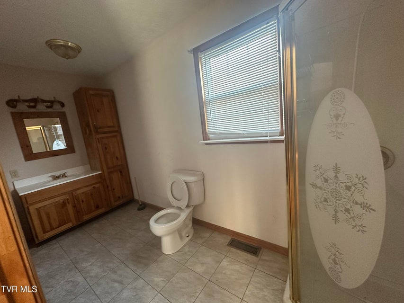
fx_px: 163
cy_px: 152
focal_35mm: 14
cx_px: 202
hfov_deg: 102.1
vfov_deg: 85.7
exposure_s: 1/92
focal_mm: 2.22
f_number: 2.2
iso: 320
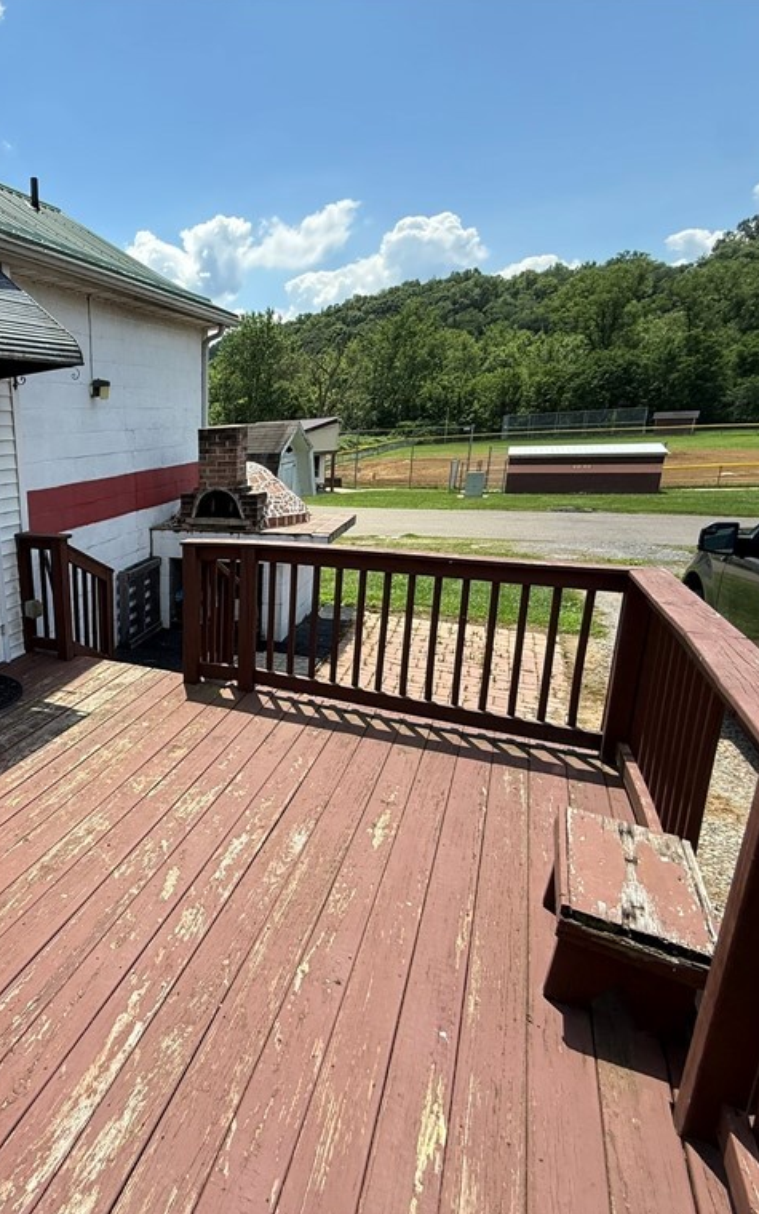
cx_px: 59
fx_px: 662
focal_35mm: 20
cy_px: 607
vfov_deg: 85.1
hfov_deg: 51.7
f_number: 2.2
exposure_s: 1/1087
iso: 50
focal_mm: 2.22
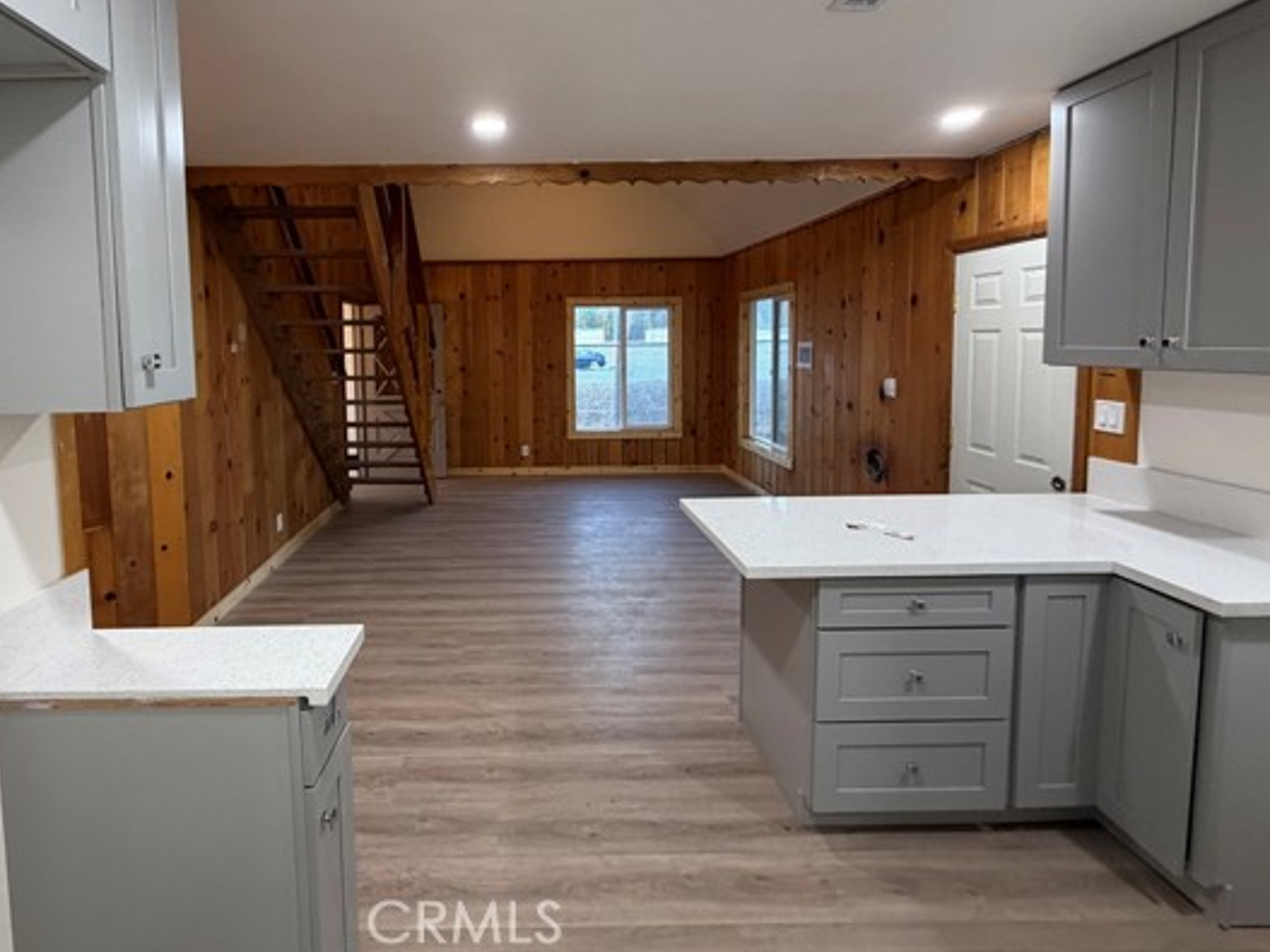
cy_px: 378
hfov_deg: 90.2
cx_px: 528
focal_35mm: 17
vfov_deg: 73.9
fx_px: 624
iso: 250
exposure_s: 1/60
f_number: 2.2
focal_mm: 2.22
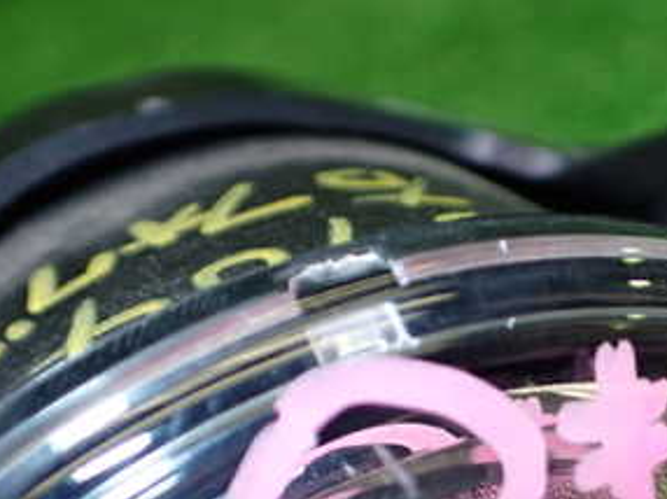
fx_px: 1213
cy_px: 429
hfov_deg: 29.5
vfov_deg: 22.8
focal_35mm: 63
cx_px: 599
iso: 400
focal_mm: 5.4
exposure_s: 1/30
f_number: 6.3
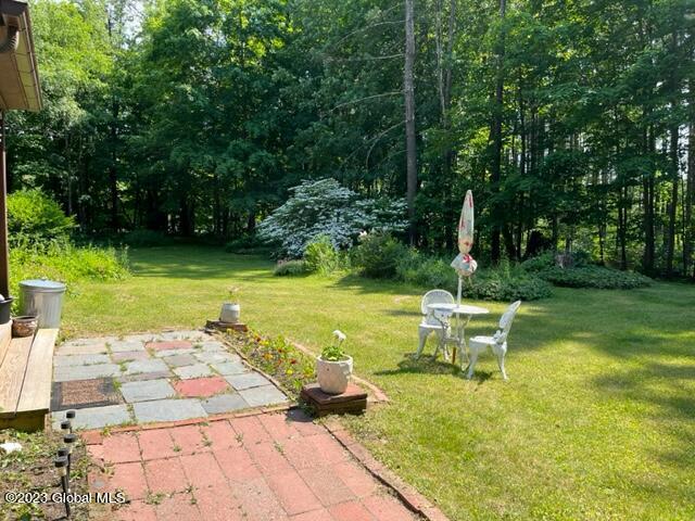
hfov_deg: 67.3
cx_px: 348
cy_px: 260
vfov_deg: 53.1
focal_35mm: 26
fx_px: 522
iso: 50
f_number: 1.6
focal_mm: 5.1
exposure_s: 1/1294
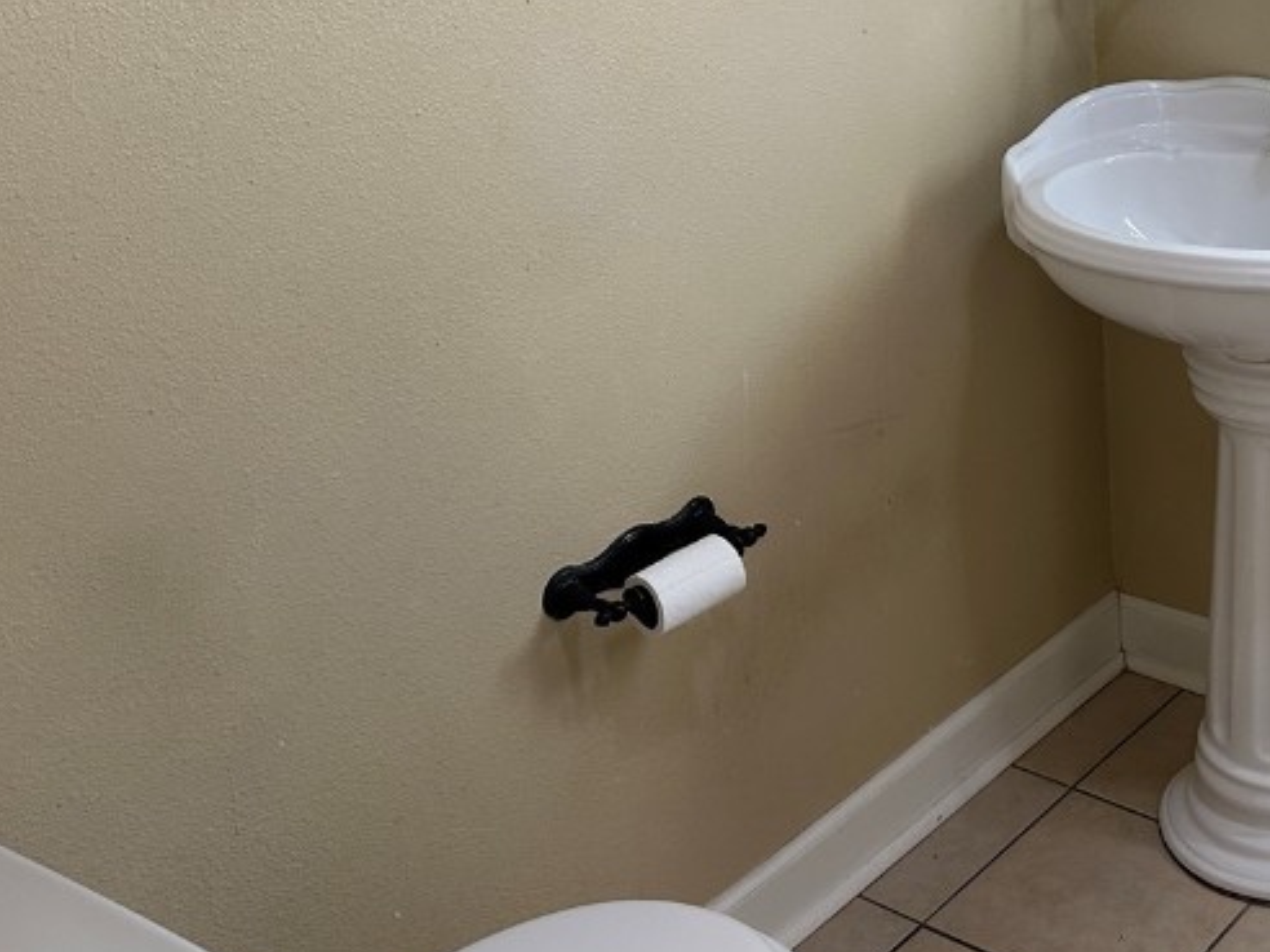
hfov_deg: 36.4
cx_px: 1074
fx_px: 1834
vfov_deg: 28.5
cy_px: 201
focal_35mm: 50
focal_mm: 6.86
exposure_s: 1/120
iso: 125
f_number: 1.78
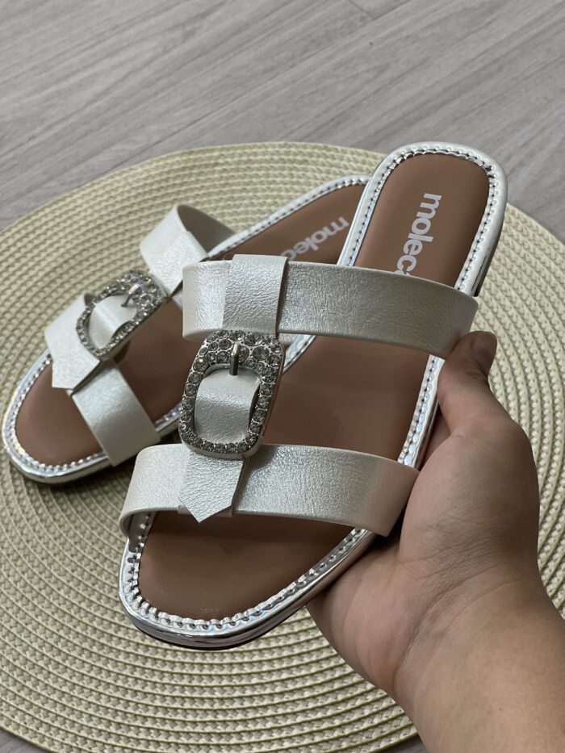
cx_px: 282
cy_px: 376
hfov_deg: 19.1
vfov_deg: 25.3
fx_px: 1675
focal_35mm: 77
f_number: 2.8
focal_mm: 9
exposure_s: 1/120
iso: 80
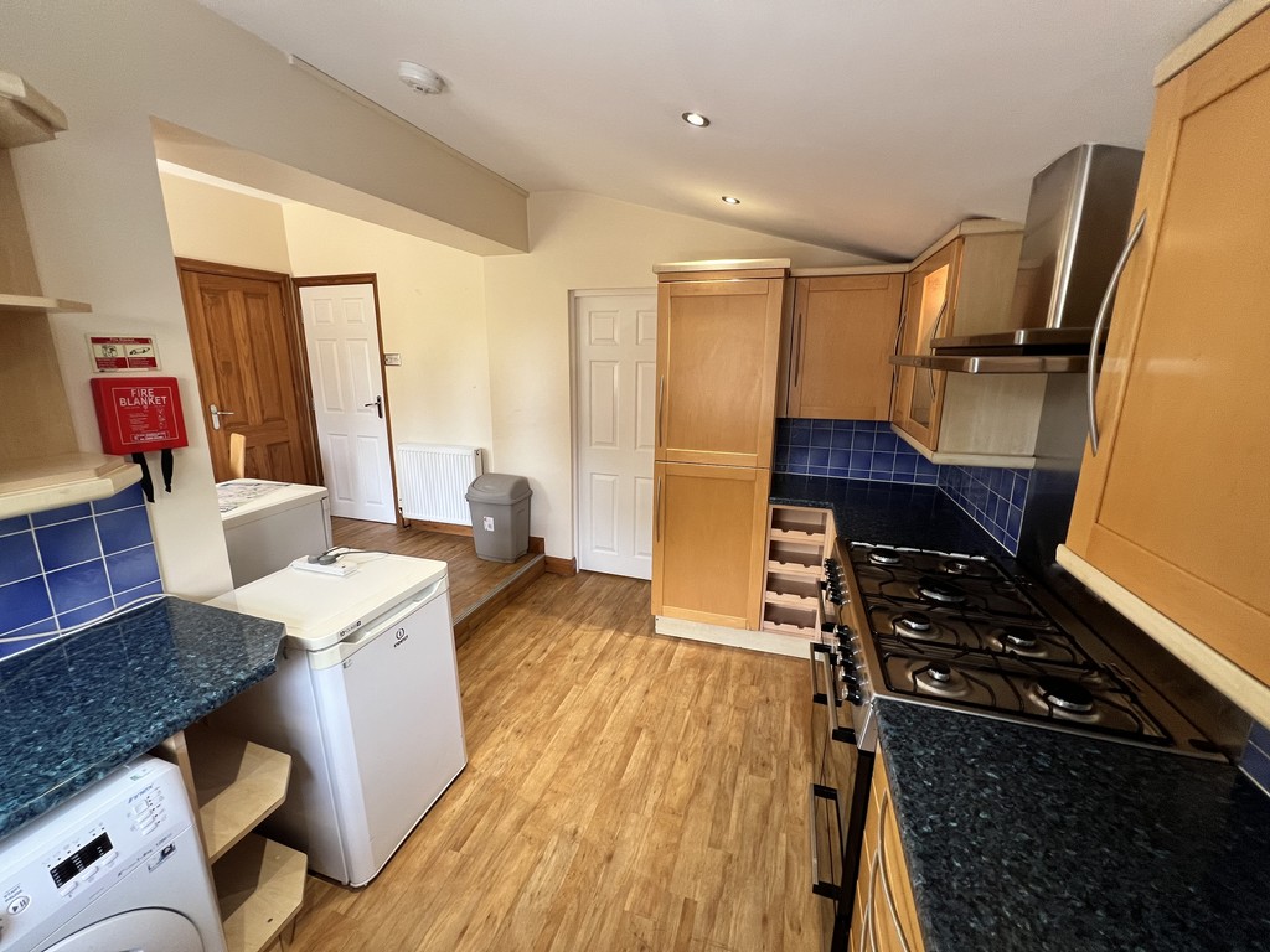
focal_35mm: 13
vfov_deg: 89.9
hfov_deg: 106.2
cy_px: 476
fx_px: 477
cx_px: 635
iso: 125
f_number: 1.8
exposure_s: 1/99
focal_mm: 1.57
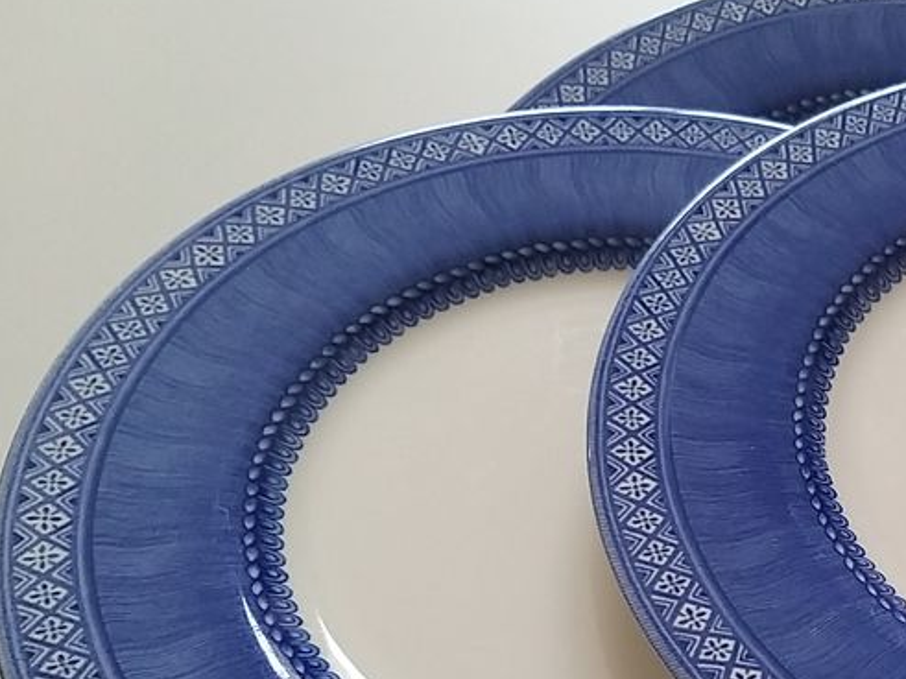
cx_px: 891
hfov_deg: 32.4
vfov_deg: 25.7
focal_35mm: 55
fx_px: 1439
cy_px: 607
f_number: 1.7
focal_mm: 3.93
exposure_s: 1/50
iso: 160
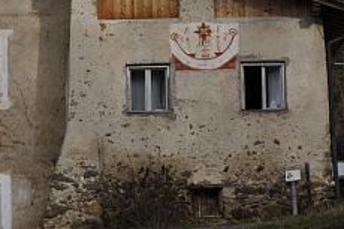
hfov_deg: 4.6
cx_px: -154
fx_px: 4227
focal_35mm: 443
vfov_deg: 3.1
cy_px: 28
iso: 200
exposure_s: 1/320
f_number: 9
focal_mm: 85
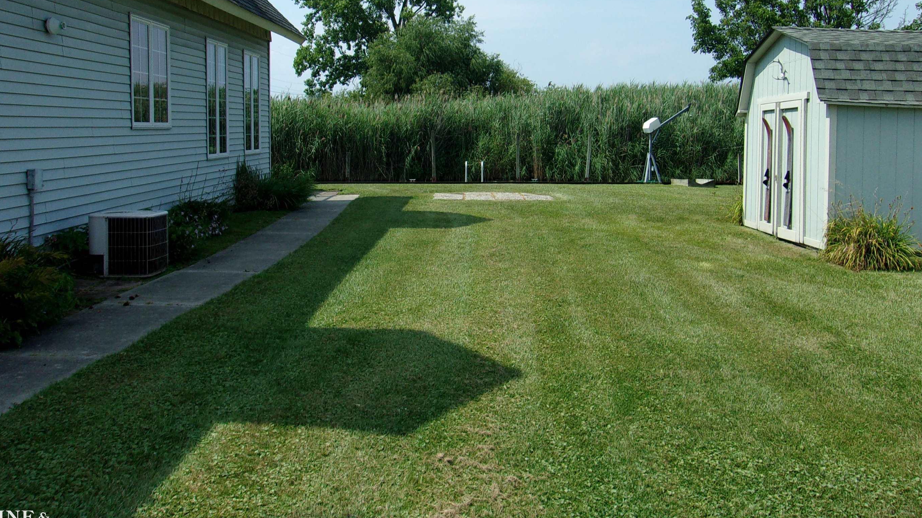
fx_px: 807
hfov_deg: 59.5
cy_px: 162
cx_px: 483
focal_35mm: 33
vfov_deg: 35.2
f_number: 10.4
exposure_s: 1/110
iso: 80
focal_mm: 4.9
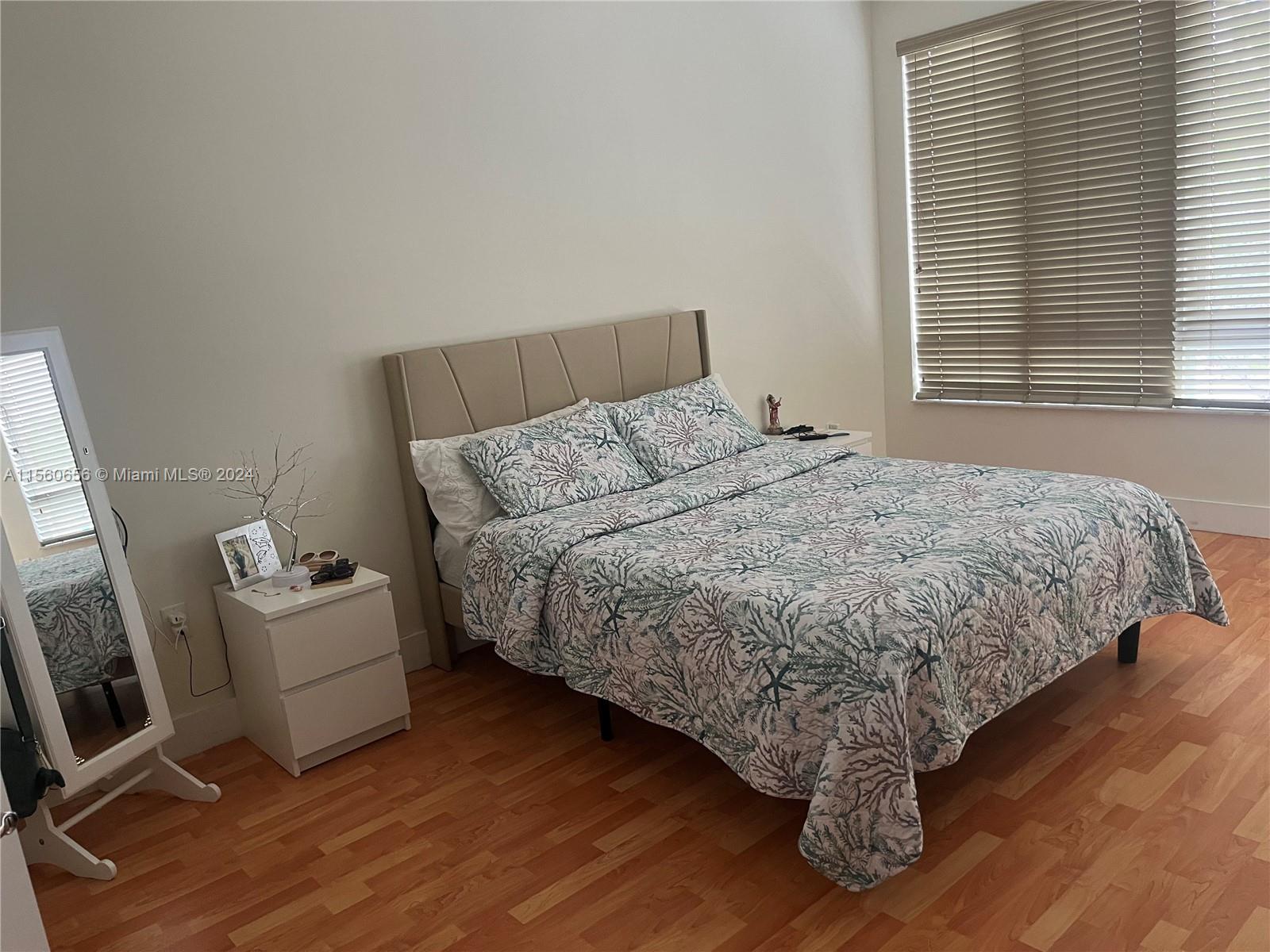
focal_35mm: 26
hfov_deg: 67.3
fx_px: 954
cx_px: 635
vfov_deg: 53.1
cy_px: 476
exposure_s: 1/60
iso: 200
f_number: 1.6
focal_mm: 5.1
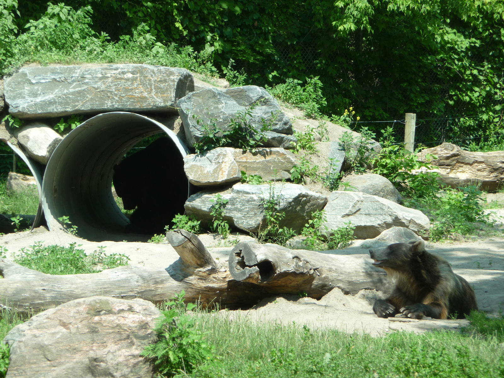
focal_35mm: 212
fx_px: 3087
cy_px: 189
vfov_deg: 7.0
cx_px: 252
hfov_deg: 9.3
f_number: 4.8
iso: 100
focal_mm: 36.4
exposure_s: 1/160
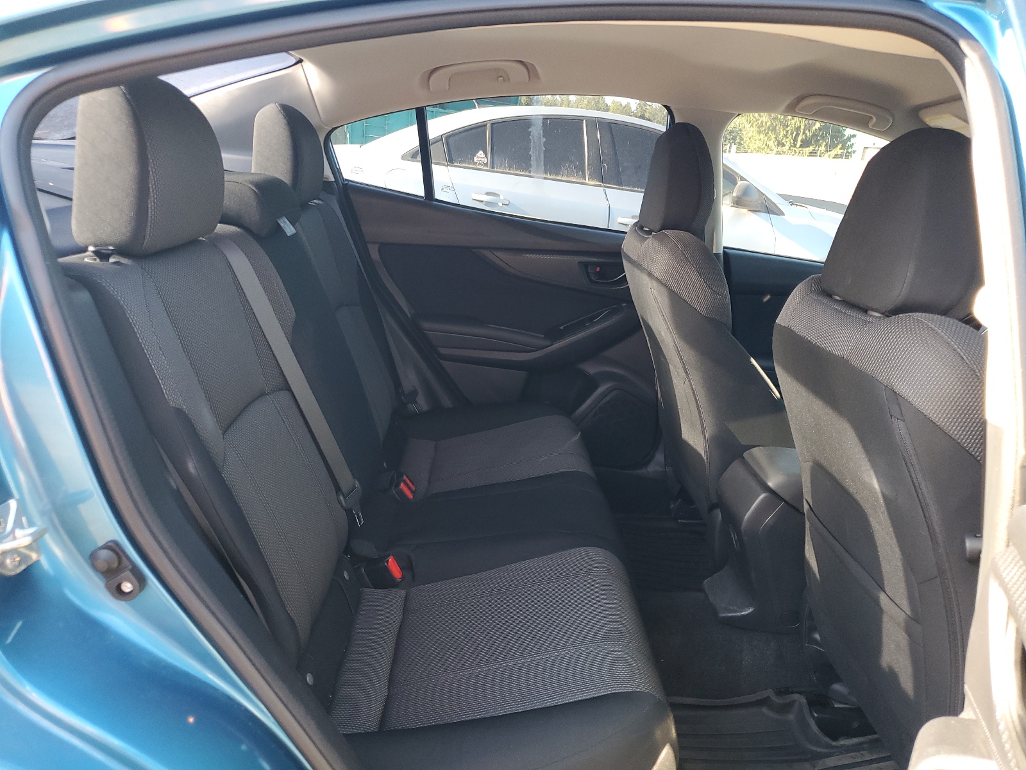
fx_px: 771
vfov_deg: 53.1
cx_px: 513
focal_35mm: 26
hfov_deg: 67.3
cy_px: 385
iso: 89
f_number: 1.5
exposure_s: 1/120
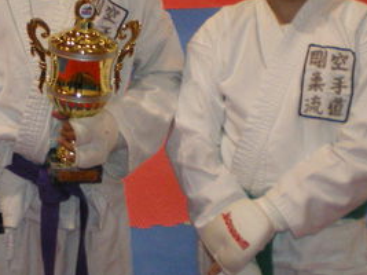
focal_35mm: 91
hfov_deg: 21.1
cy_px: 41
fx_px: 964
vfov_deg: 16.1
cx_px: 47
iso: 400
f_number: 3.1
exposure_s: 1/50
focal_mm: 6.3
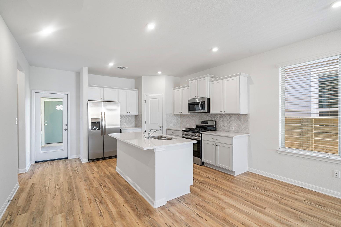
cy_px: 114
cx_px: 170
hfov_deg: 96.7
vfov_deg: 73.8
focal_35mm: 16
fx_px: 152
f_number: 7.1
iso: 320
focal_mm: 16
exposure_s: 1/50
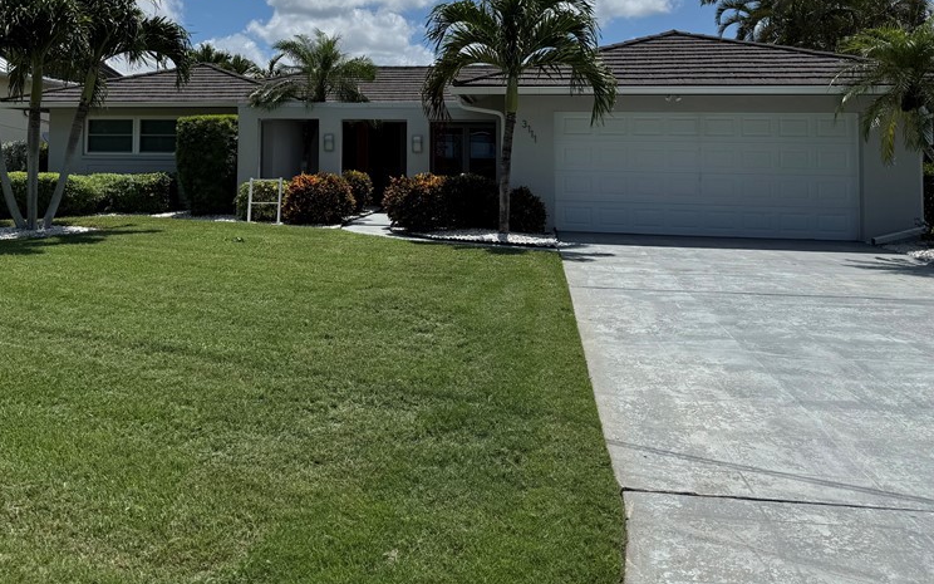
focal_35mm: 35
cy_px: 107
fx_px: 891
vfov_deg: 35.0
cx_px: 333
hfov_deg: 54.5
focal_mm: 6.76
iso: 80
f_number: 1.78
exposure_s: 1/10417
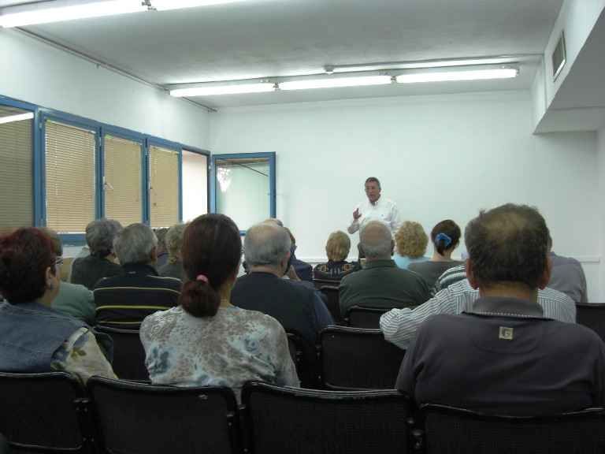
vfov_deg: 37.7
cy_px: 227
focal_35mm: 38
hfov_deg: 49.0
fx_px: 664
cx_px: 302
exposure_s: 1/40
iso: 100
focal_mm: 7.9
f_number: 2.8
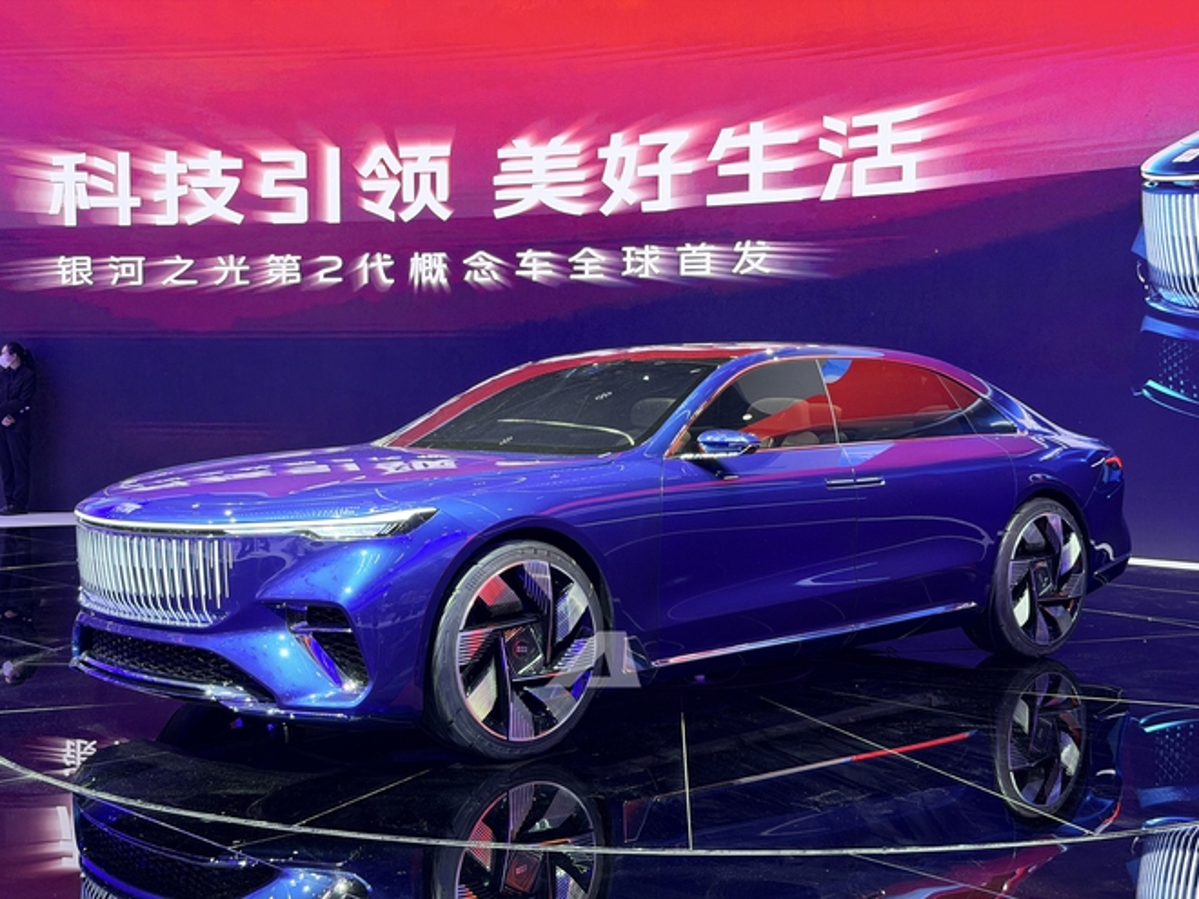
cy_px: 450
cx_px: 600
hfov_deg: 39.7
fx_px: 1663
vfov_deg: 30.3
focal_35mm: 48
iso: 200
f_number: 1.78
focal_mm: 6.76
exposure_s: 1/81
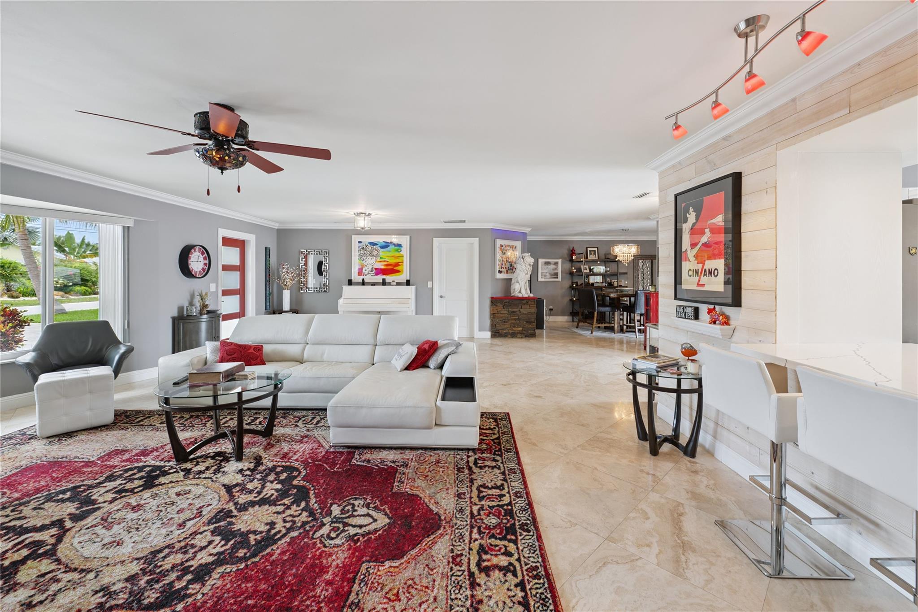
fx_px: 357
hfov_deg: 104.3
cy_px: 306
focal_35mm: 14
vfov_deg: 81.2
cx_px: 459
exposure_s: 1/60
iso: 250
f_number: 7.1
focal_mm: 14
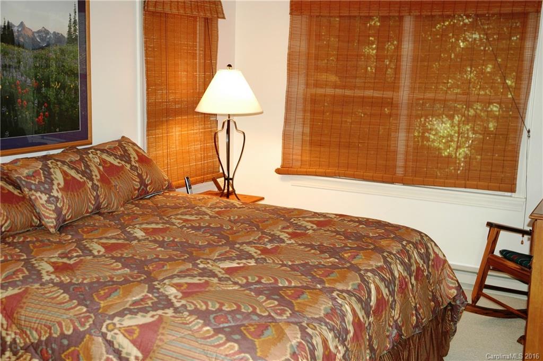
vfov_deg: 28.9
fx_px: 700
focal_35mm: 46
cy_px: 180
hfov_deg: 42.4
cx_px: 272
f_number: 4
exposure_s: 1/60
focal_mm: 31
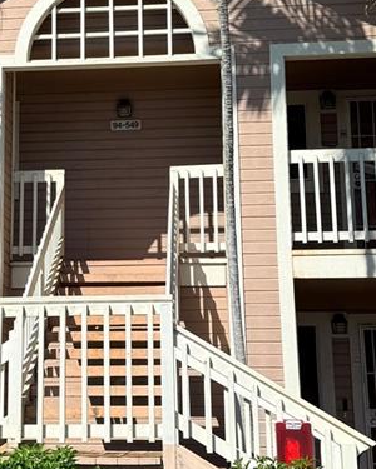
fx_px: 1043
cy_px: 173
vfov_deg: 25.3
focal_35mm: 75
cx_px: 88
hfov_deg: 20.3
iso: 80
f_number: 1.78
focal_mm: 6.76
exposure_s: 1/6173
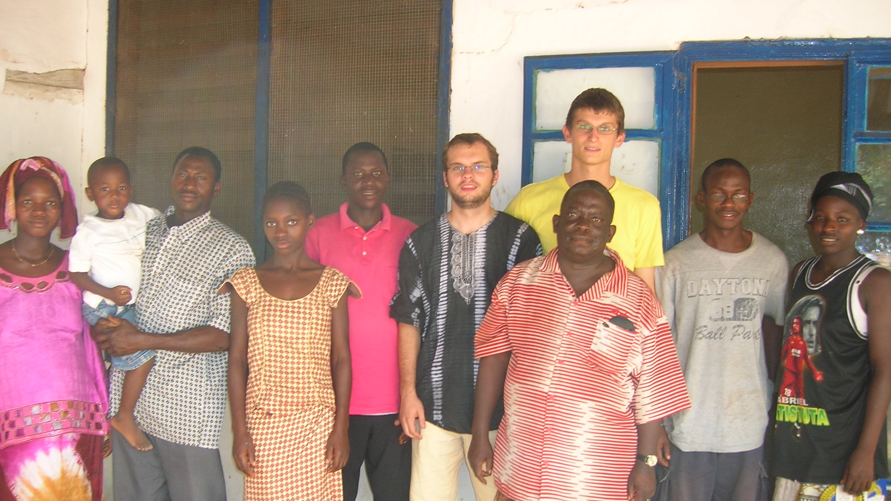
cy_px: 310
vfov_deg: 31.1
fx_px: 898
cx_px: 438
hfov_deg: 52.8
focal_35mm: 38
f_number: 2.9
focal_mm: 5.7
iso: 71
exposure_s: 1/36
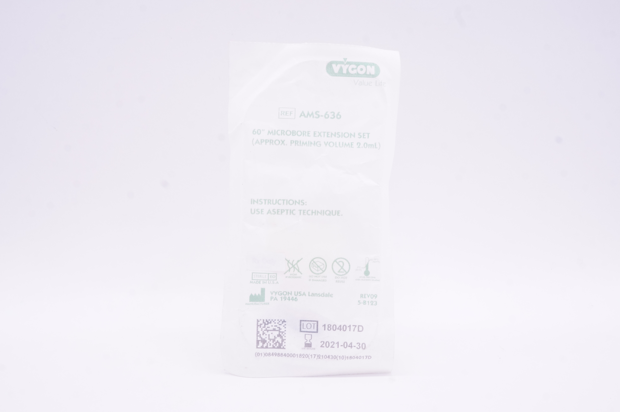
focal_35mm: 42
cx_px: 310
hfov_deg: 46.4
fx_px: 723
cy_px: 206
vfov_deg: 31.8
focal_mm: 28
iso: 800
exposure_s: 1/25
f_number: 13
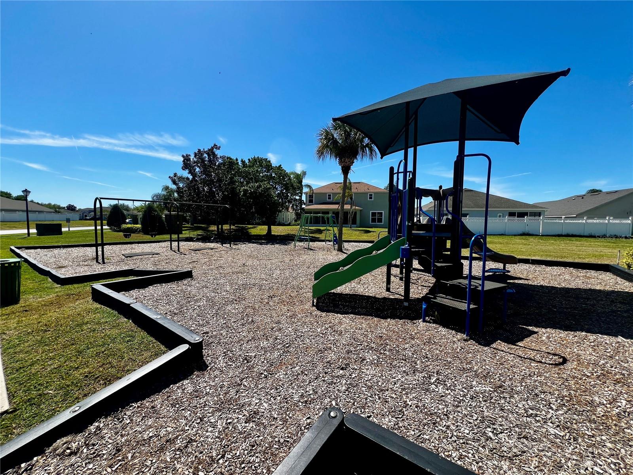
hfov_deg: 106.2
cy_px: 238
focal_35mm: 13
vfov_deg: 89.9
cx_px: 316
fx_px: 238
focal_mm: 1.57
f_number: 1.8
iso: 32
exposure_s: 1/1393
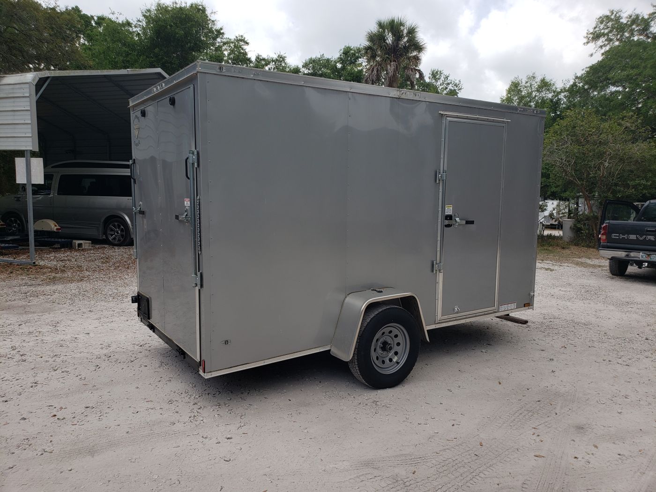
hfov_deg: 67.3
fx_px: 493
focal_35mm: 26
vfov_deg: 53.1
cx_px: 328
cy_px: 246
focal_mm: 4.3
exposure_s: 1/1073
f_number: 2.4
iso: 50
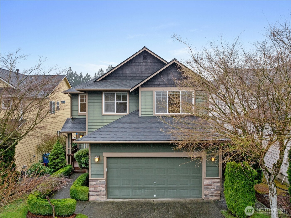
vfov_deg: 56.8
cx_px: 146
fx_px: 202
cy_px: 109
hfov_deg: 71.6
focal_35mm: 24
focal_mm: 12.29
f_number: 2.8
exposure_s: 1/320
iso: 360
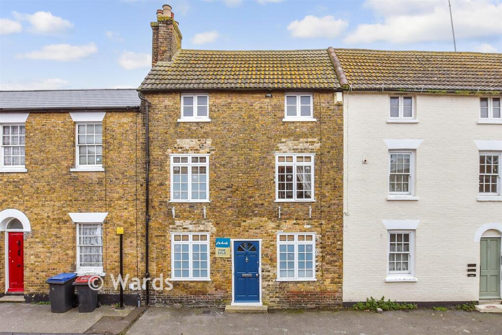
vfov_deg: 77.3
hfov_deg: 100.4
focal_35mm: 15
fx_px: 209
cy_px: 168
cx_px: 251
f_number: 8
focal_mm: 10
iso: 250
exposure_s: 1/200
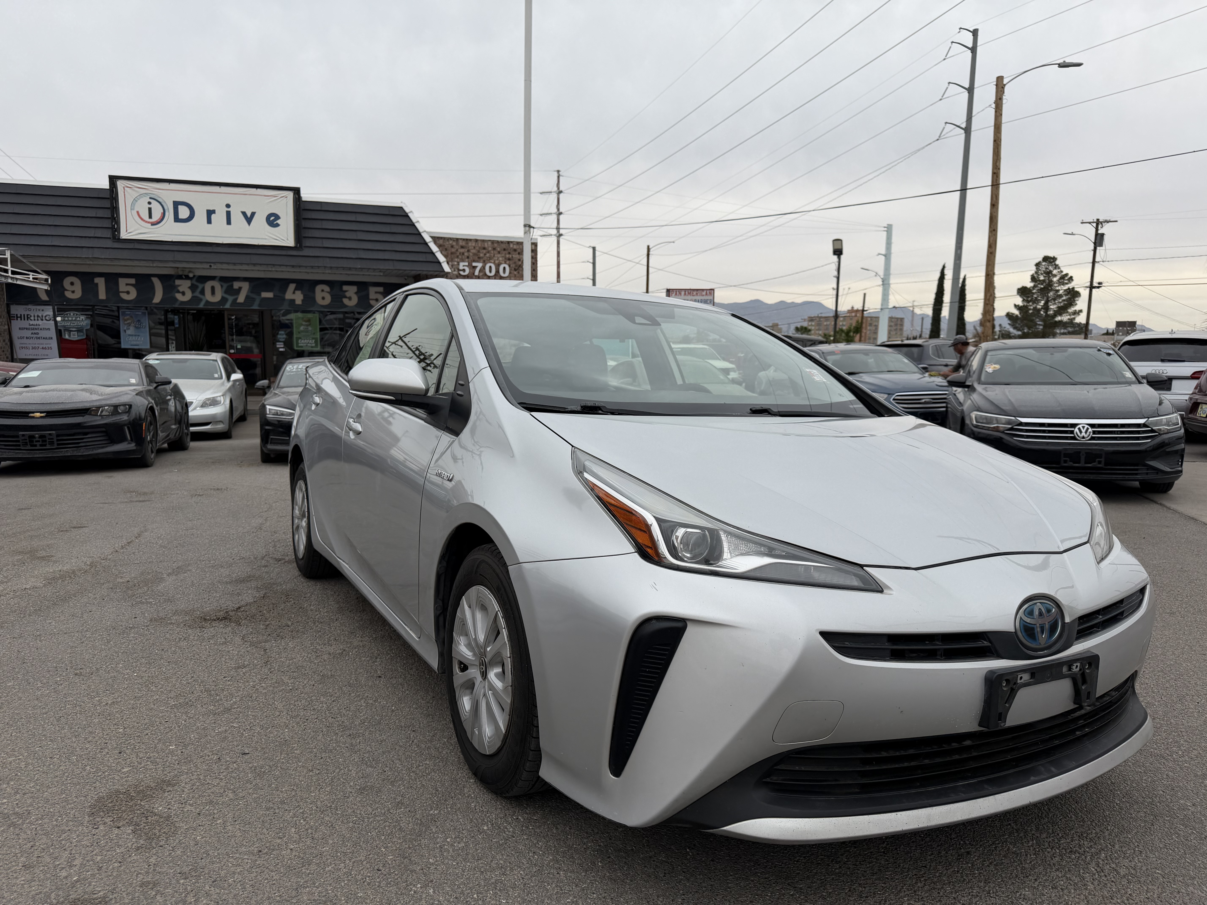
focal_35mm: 24
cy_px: 452
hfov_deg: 71.6
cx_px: 604
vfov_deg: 56.8
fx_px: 837
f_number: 1.78
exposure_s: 1/4673
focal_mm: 6.76
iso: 80
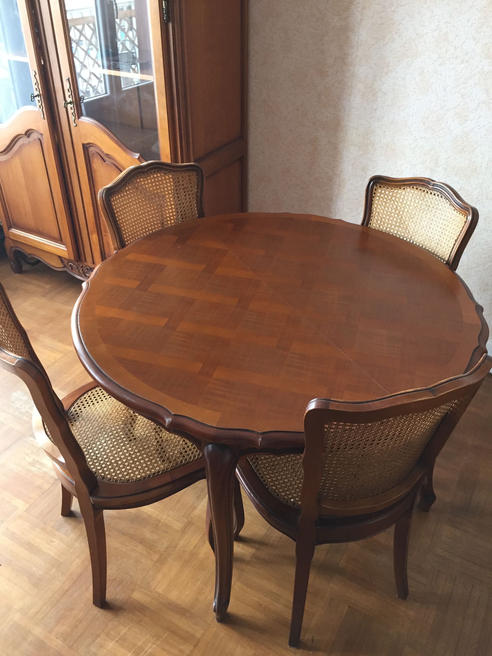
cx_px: 246
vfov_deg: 61.7
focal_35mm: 29
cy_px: 328
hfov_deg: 48.2
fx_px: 550
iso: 160
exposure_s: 1/33
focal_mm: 4.15
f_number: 2.2
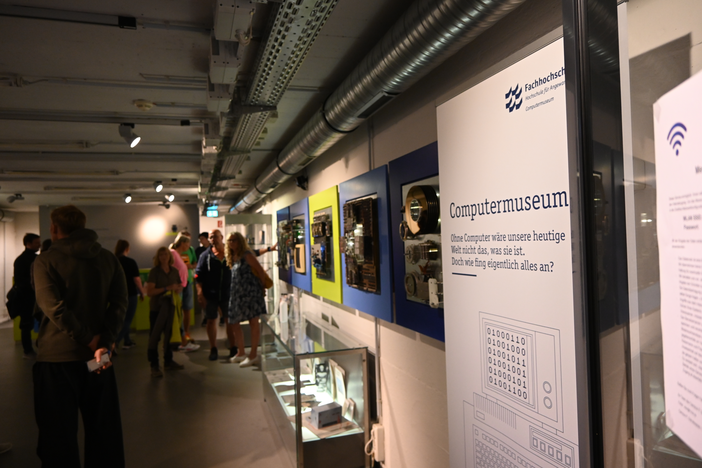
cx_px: 351
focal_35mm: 24
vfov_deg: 53.1
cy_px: 234
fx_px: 468
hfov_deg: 73.7
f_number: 3.5
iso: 1250
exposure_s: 1/125
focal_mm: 16
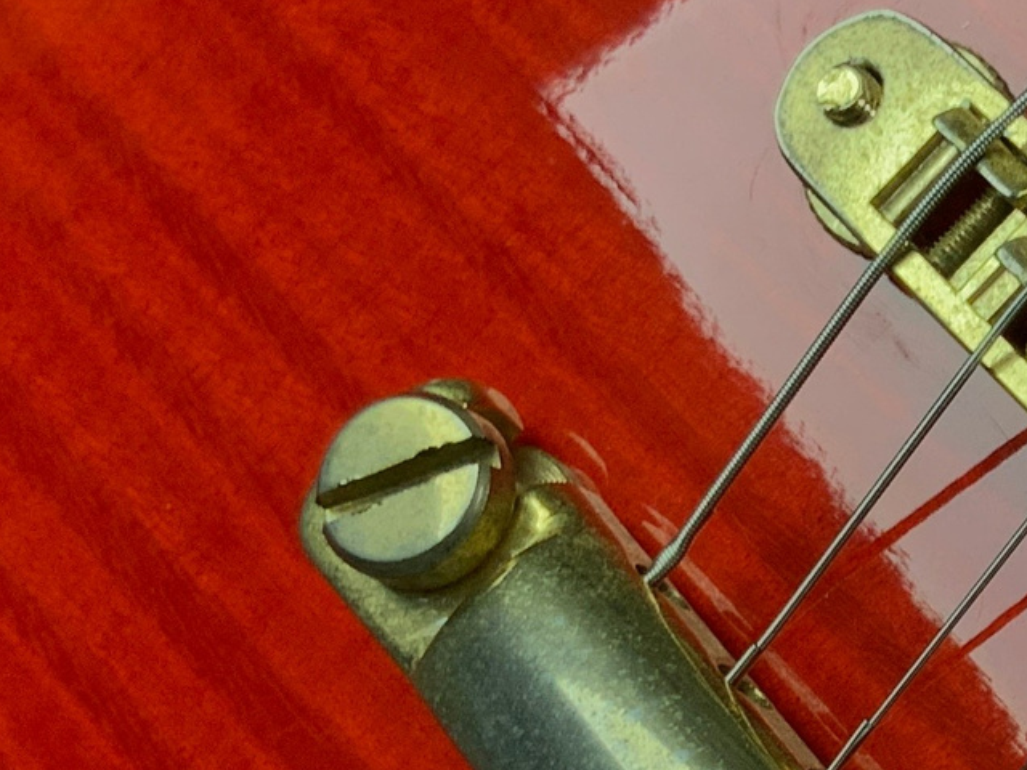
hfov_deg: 15.4
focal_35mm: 116
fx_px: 3442
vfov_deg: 12.6
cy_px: 834
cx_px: 1619
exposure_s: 1/100
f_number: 1.8
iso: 25
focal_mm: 3
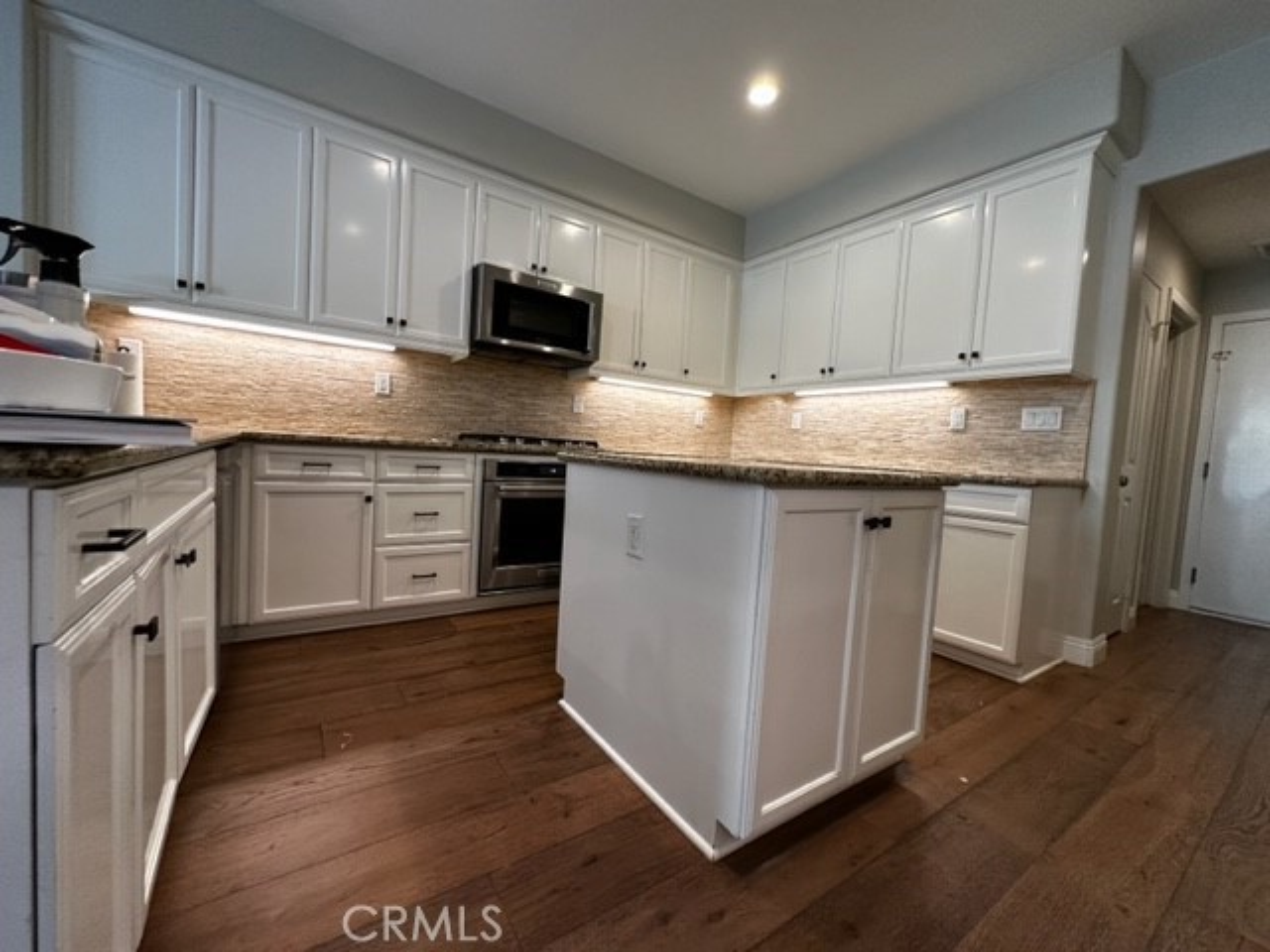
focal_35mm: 14
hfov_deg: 102.1
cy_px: 476
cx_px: 635
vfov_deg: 85.7
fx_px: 514
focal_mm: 2.22
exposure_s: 1/120
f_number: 2.2
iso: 200
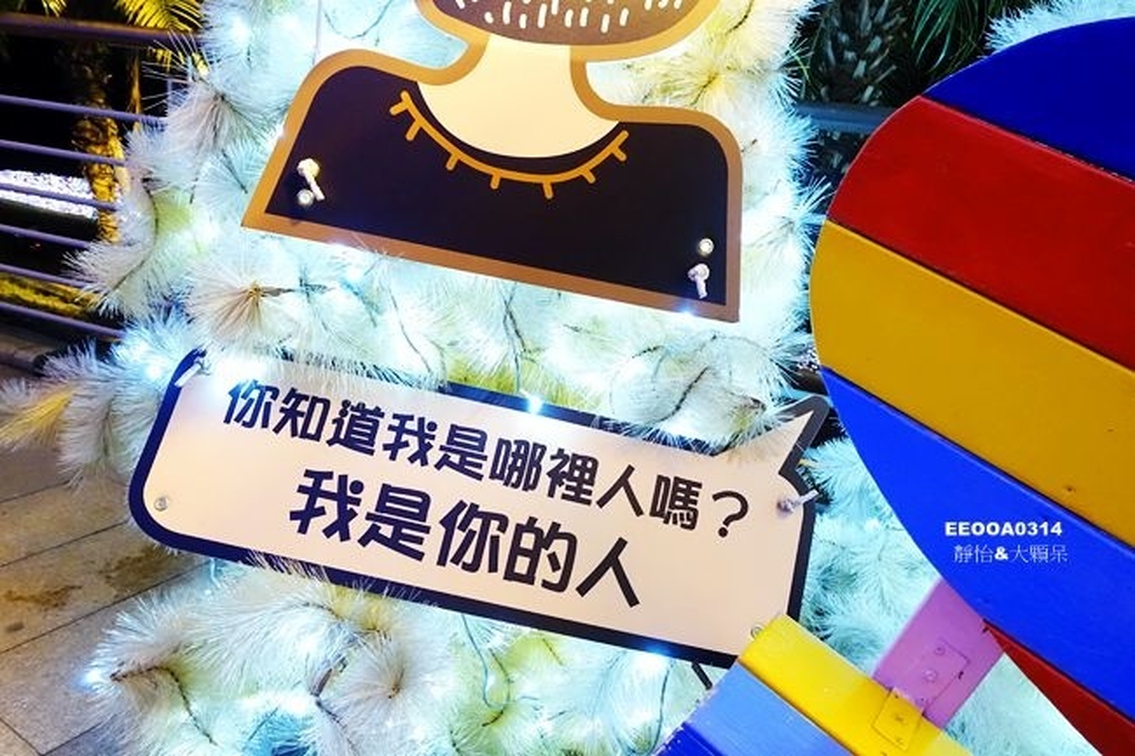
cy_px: 378
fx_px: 756
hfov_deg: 73.8
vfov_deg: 53.1
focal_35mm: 24
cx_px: 568
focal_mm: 8.8
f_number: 2.8
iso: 3200
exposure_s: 1/50
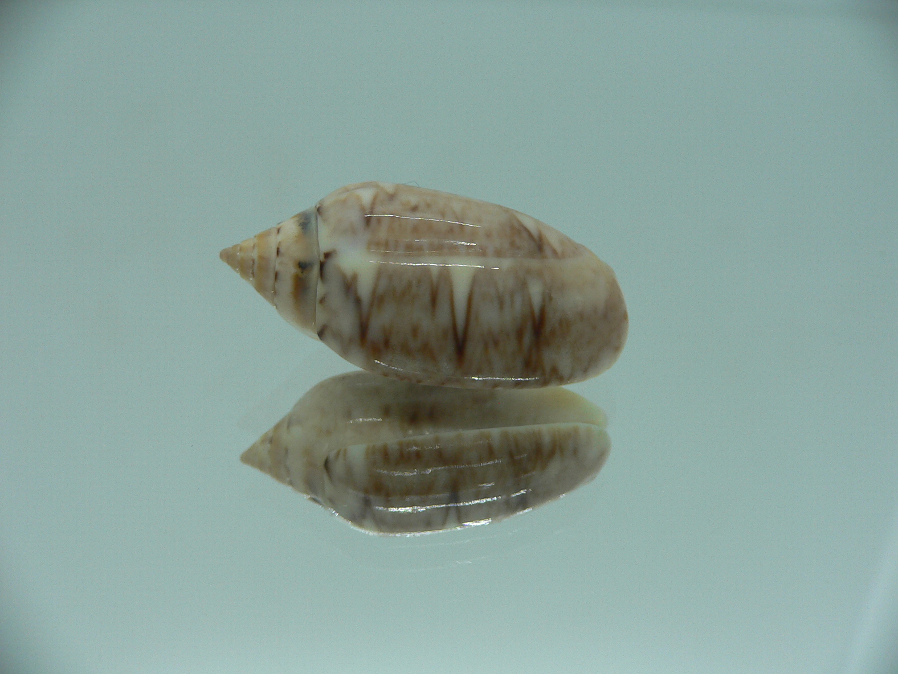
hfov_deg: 52.6
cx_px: 449
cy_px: 337
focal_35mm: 35
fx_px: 908
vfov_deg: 40.7
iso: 80
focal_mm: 4.6
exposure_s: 1/60
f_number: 2.8
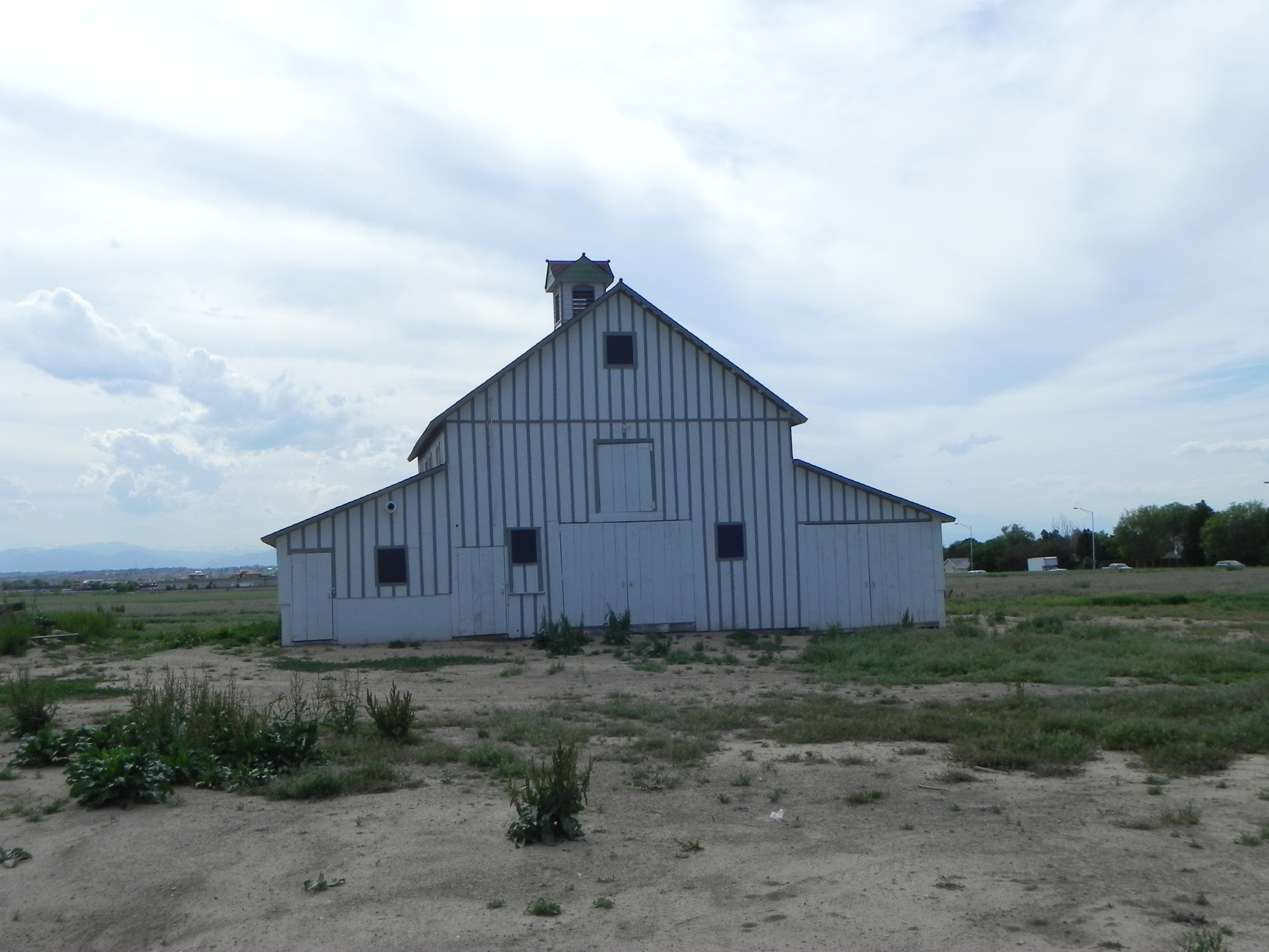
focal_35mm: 37
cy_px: 476
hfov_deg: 50.1
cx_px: 634
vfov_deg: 38.7
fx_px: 1356
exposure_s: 1/600
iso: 160
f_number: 8
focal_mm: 6.6
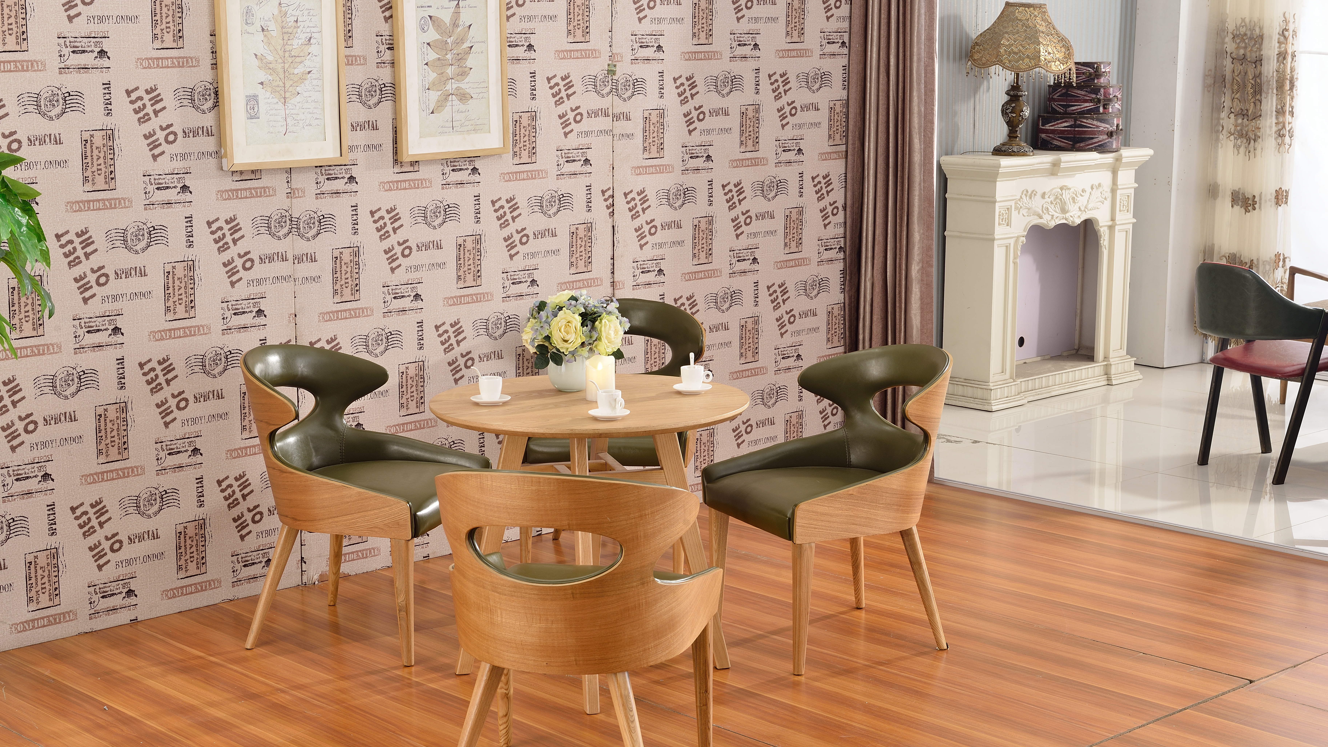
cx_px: 663
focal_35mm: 58
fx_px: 2042
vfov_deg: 20.7
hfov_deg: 36.0
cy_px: 414
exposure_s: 4
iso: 100
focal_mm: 55
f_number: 11
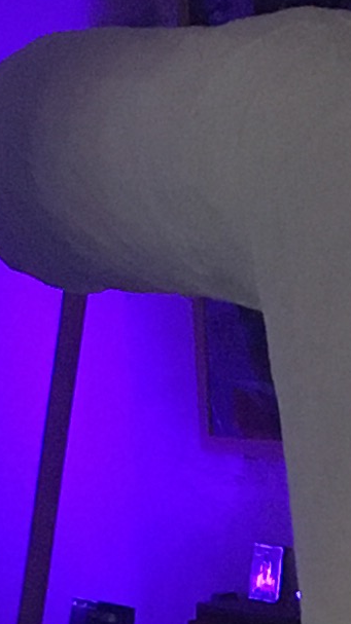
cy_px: 1033
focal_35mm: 210
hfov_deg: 5.7
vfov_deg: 9.8
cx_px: 687
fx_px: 3478
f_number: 2.2
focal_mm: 4.15
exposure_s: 1/17
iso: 200
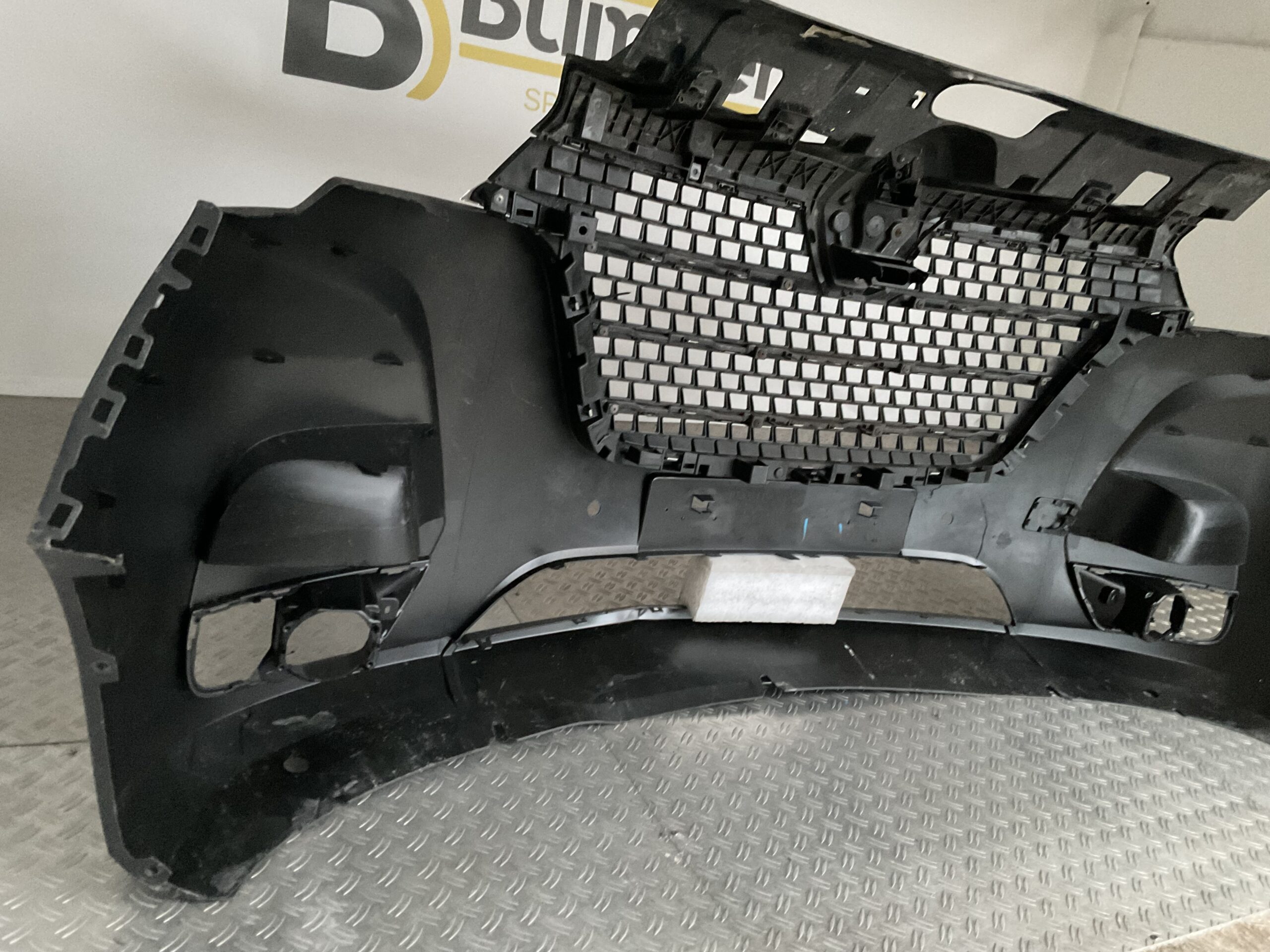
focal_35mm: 29
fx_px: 1064
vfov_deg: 48.2
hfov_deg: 61.7
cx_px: 635
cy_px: 476
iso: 500
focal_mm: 3
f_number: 1.8
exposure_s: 1/20
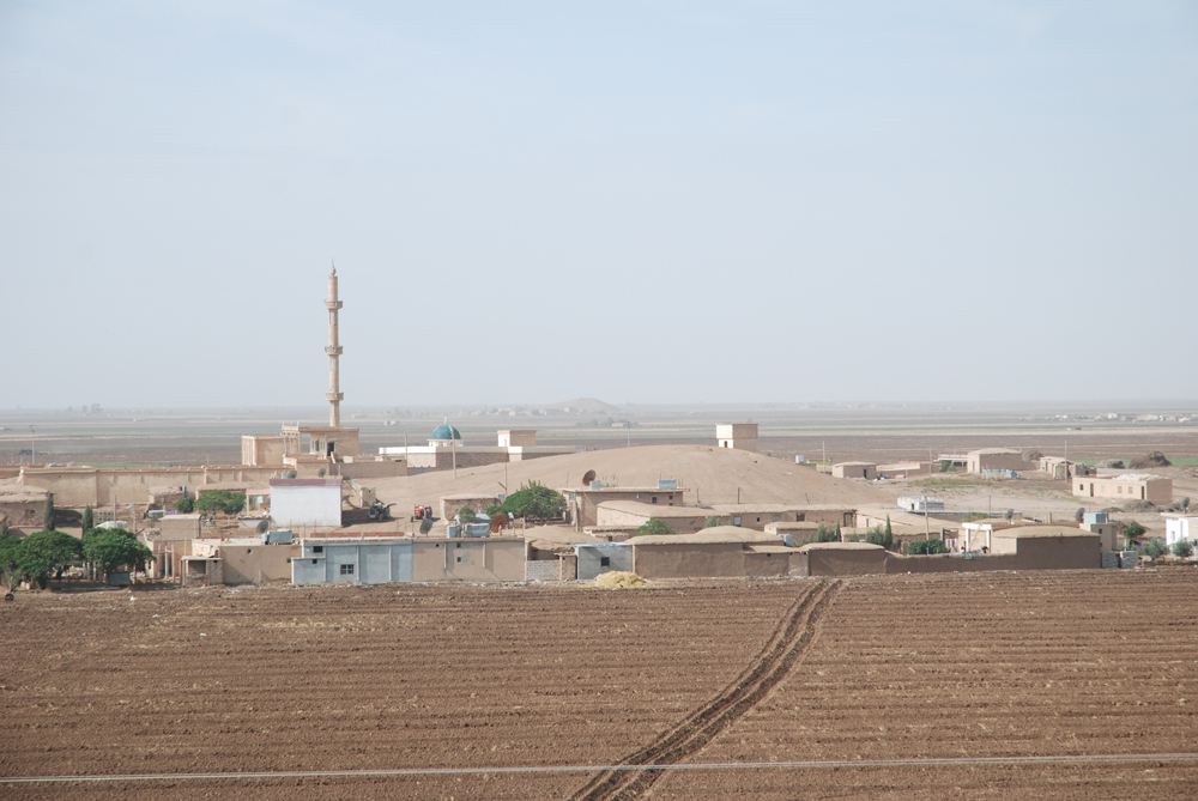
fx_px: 3498
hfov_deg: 19.4
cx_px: 599
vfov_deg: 13.1
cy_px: 400
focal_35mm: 105
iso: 250
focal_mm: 70
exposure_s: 1/800
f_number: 7.1
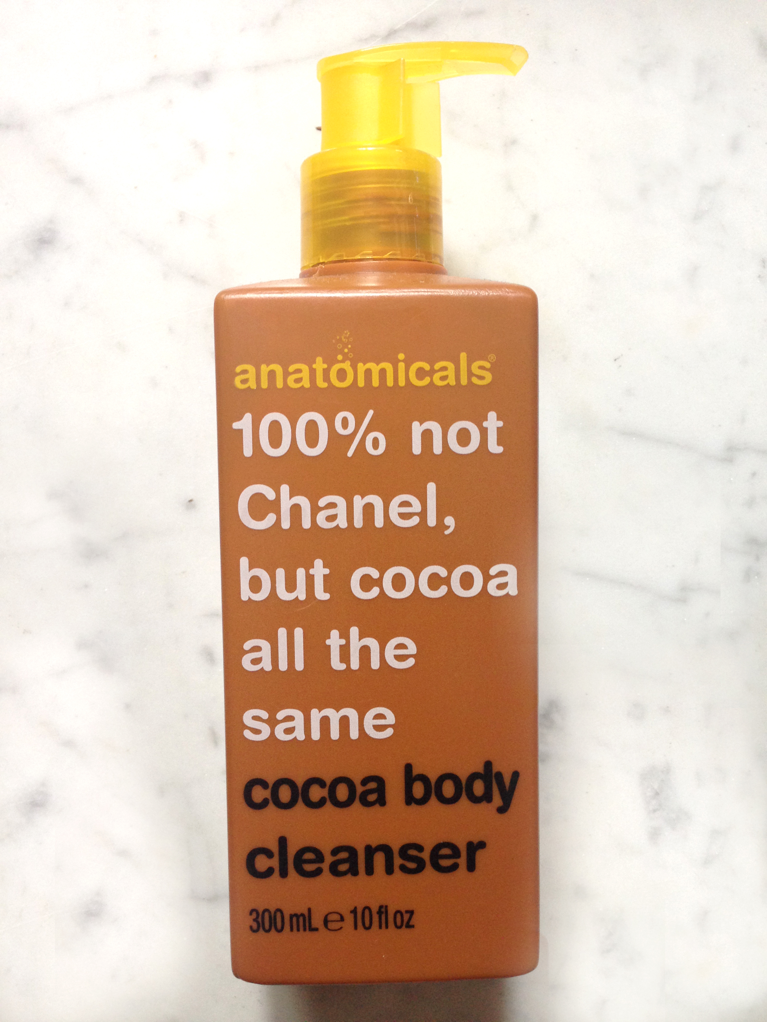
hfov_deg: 42.9
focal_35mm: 33
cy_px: 511
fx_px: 975
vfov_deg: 55.4
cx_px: 384
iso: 125
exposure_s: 1/20
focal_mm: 4.12
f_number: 2.4
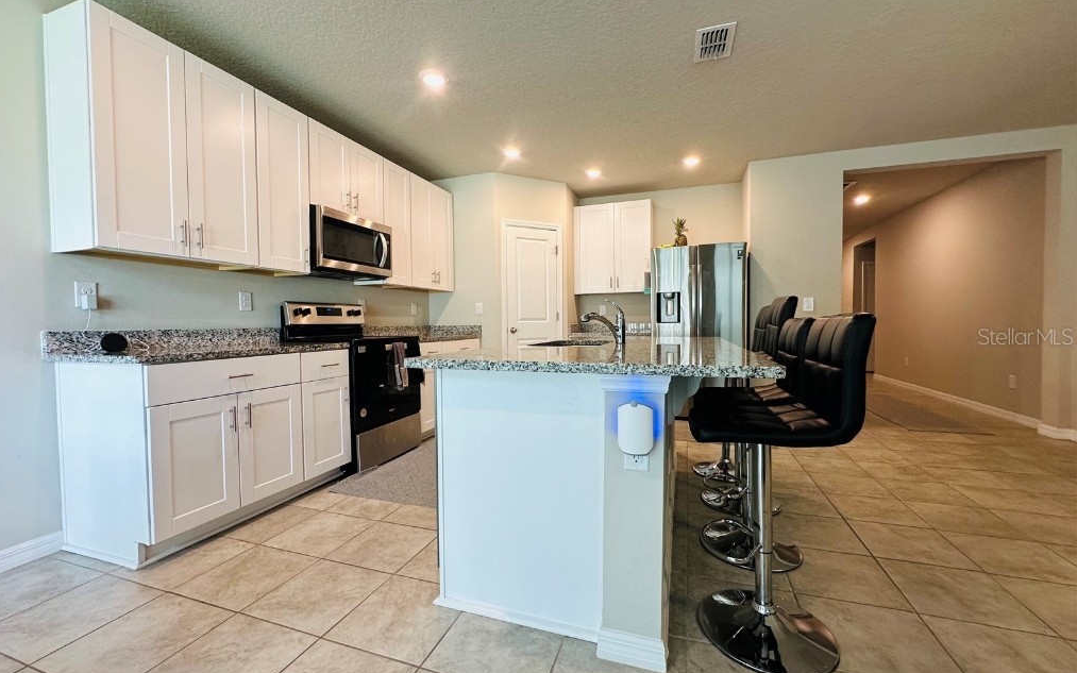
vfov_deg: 74.8
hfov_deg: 101.5
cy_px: 336
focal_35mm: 15
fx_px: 440
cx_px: 534
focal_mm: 2.22
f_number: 2.2
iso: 160
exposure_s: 1/120
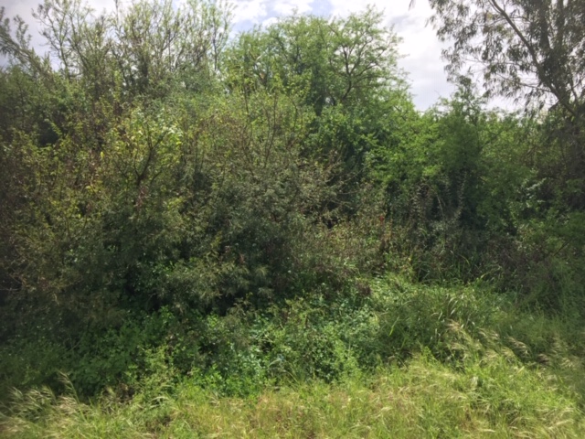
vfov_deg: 48.2
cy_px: 220
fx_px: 490
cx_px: 292
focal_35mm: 29
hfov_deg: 61.7
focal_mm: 4.15
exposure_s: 1/1276
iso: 32
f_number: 2.2
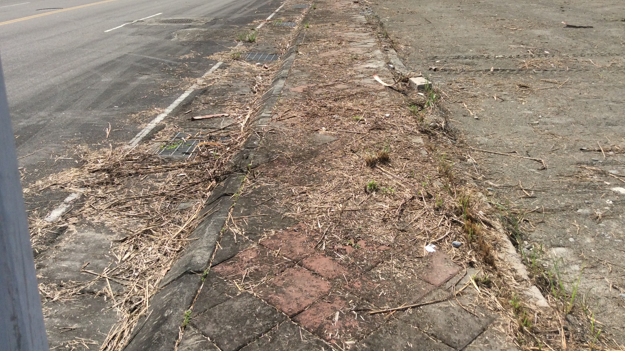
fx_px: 597
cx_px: 313
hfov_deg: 55.3
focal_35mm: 36
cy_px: 118
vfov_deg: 32.6
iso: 32
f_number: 2.4
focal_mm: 3.3
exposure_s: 1/1466
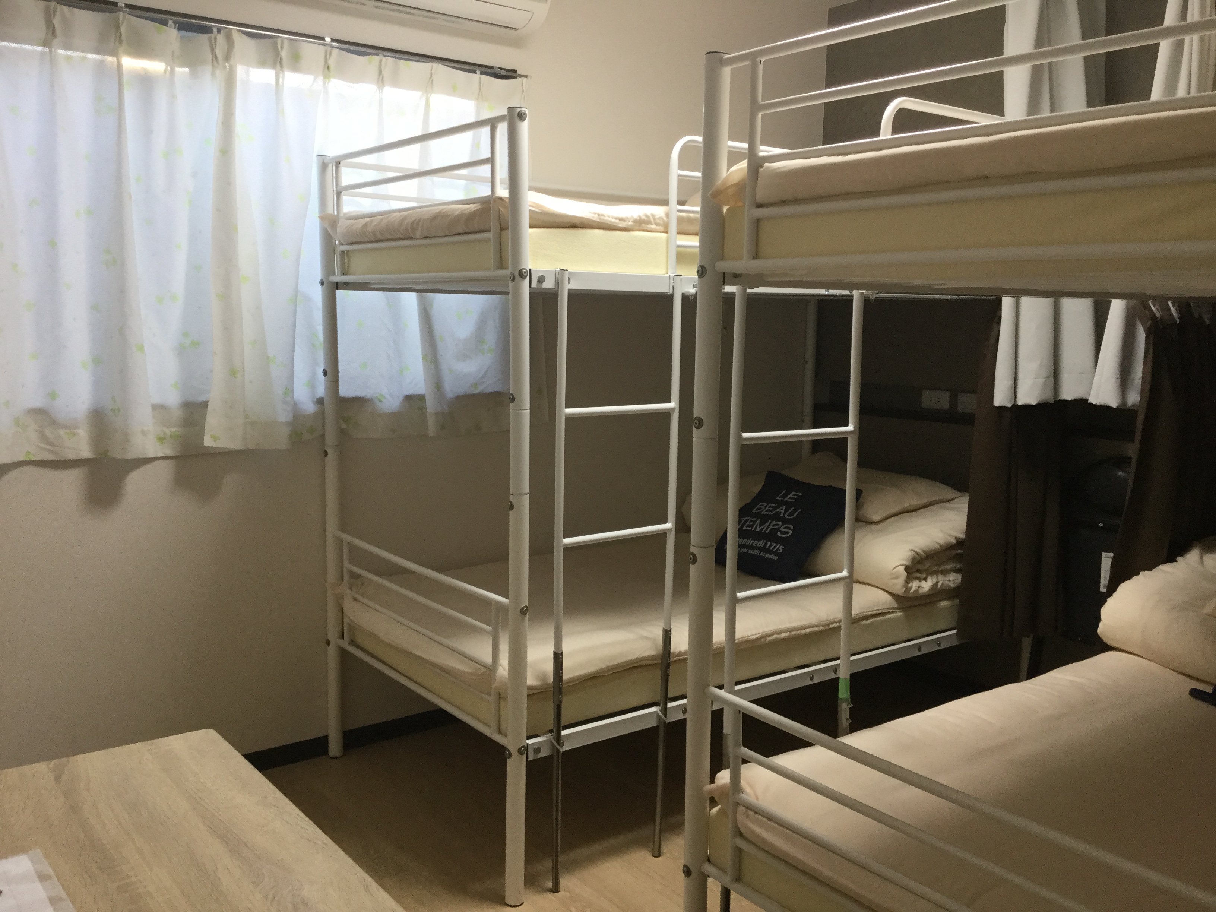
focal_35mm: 31
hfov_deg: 58.4
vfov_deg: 45.4
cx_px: 608
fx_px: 1089
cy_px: 456
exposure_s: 1/30
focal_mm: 3.3
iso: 50
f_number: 2.4
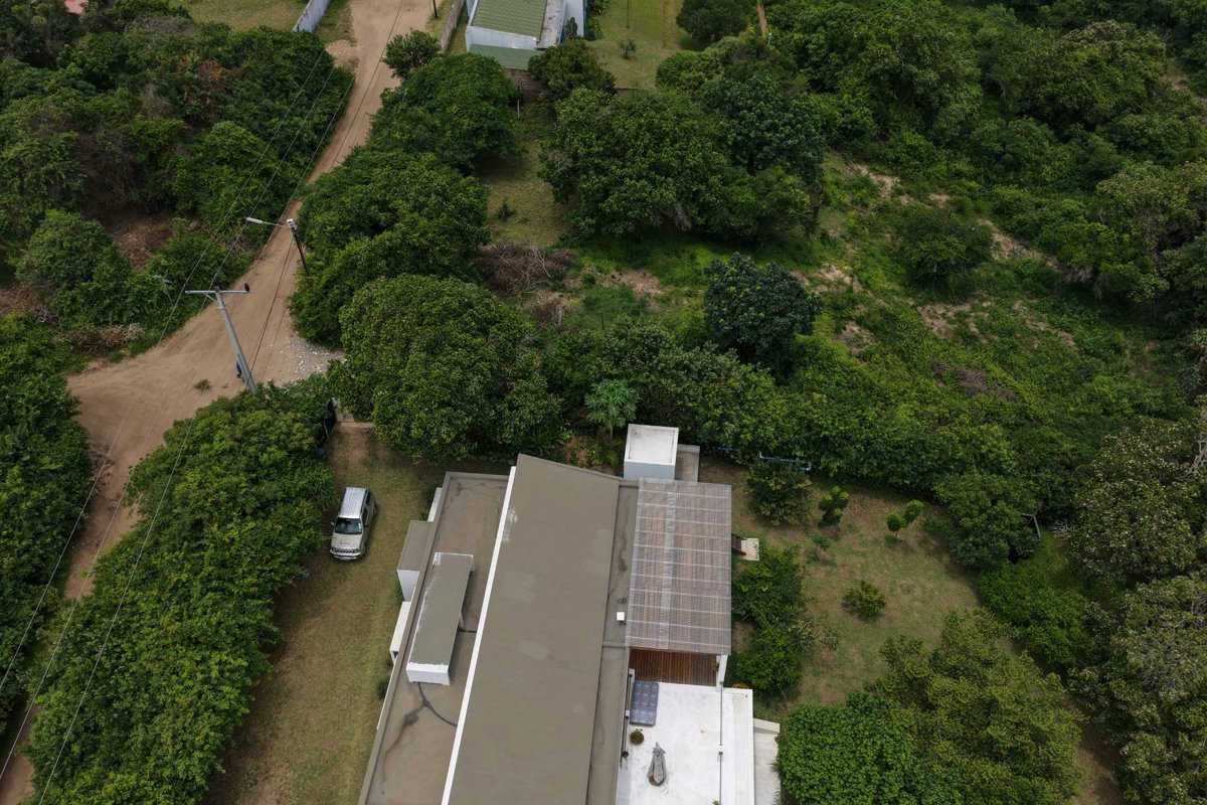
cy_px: 402
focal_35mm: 28
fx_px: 939
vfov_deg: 46.4
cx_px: 604
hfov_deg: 65.5
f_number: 2.8
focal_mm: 14.45
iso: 160
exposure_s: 1/3200
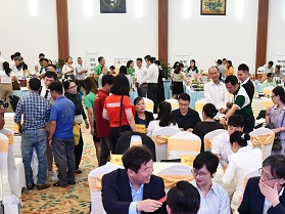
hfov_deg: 31.1
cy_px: 187
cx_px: 180
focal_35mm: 62
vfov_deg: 23.1
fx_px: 510
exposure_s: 1/30
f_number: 8
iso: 4000
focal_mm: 20
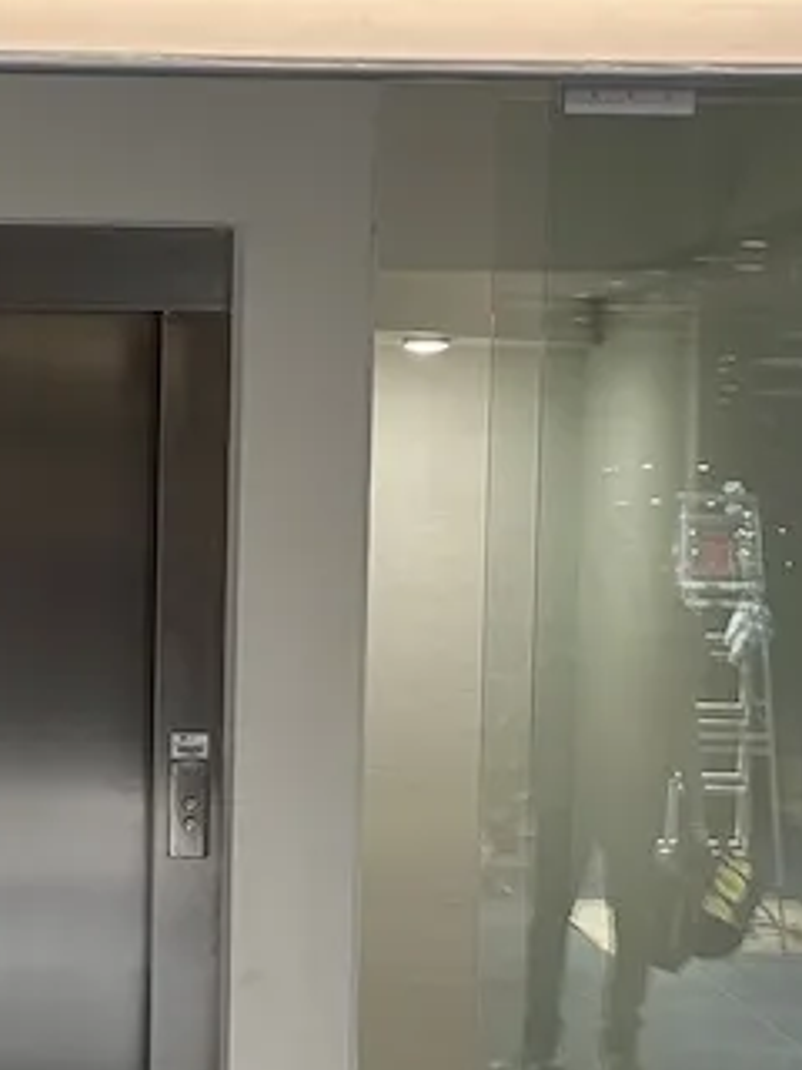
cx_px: 20
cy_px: 622
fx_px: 2780
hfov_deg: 16.1
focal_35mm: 90
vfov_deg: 21.8
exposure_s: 1/60
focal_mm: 6.86
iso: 160
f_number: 1.78
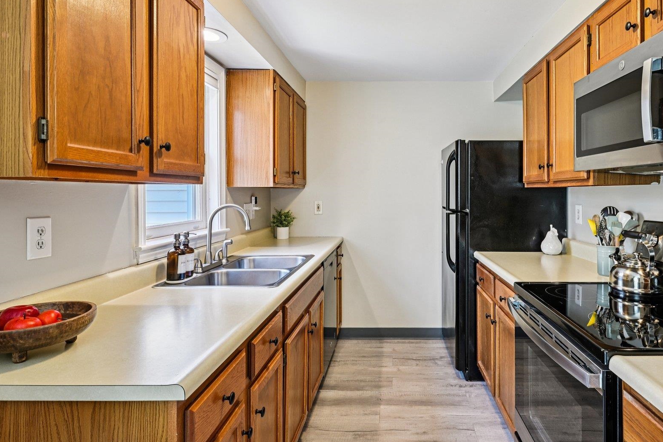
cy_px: 190
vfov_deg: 59.3
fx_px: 387
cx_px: 391
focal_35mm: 21
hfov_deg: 80.4
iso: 400
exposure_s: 1/13
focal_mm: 16
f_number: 8
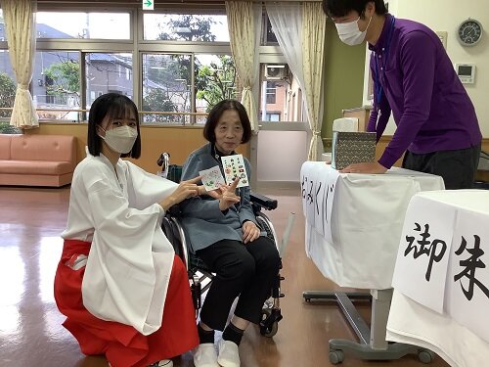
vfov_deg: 45.4
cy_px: 184
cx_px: 244
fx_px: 438
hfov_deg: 58.4
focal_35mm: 31
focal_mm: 3.3
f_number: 2.4
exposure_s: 1/60
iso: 64
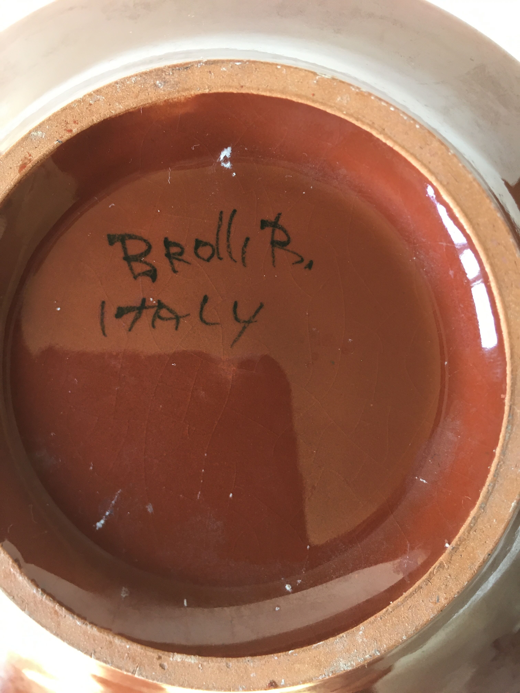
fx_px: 581
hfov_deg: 48.2
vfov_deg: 61.7
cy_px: 346
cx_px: 260
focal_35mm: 29
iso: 64
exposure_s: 1/33
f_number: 2.2
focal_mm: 4.15
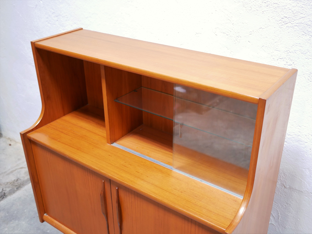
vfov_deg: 36.0
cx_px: 156
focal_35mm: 40
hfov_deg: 46.8
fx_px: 361
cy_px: 117
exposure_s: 1/60
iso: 800
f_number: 1.7
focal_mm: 20
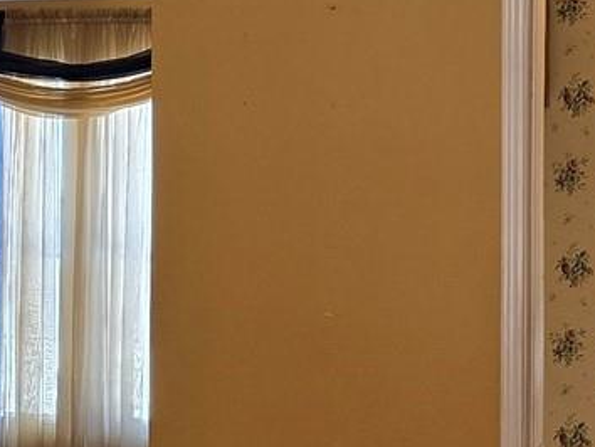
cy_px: 166
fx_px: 2288
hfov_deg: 14.6
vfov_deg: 11.2
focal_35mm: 133
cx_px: 593
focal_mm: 6.3
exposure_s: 1/120
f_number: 1.7
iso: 160
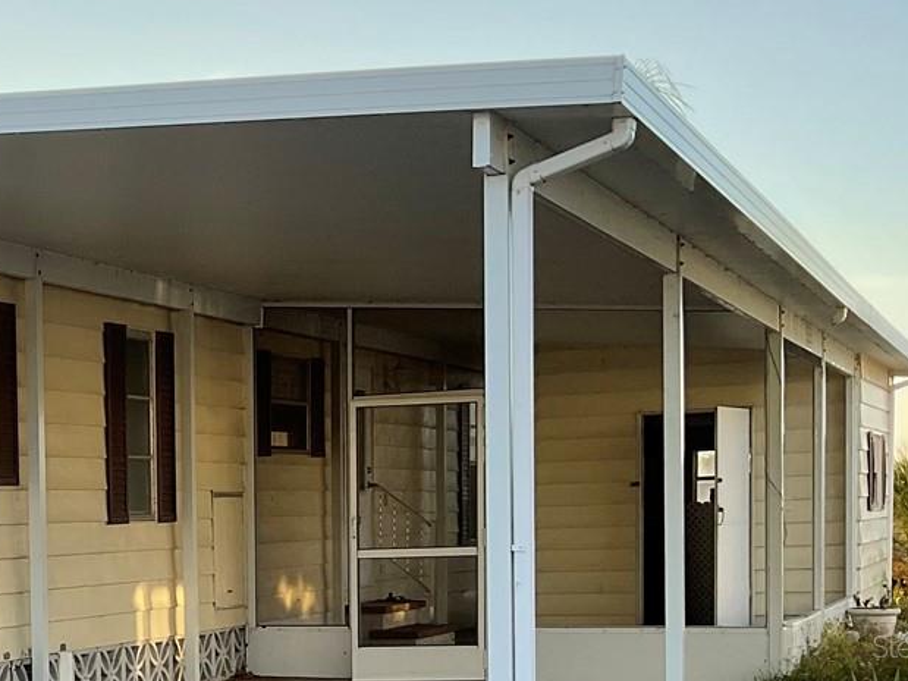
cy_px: 646
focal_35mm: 75
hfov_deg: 23.8
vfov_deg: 19.2
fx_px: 1967
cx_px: -163
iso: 16
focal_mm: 3
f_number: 1.8
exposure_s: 1/599
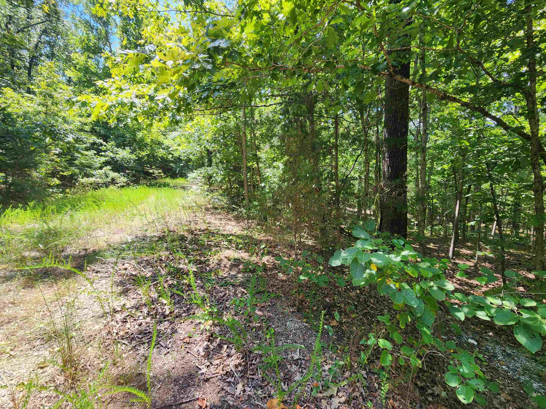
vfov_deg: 85.7
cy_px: 205
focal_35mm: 14
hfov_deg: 102.1
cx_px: 269
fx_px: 221
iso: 50
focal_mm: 2.2
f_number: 2.2
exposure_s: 1/251
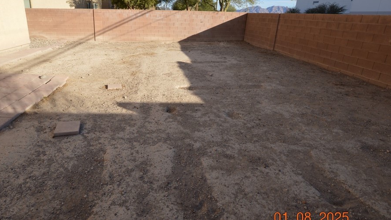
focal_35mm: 19
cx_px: 157
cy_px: 83
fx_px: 197
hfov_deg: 88.4
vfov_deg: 57.7
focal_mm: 10
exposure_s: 1/200
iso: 100
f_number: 8
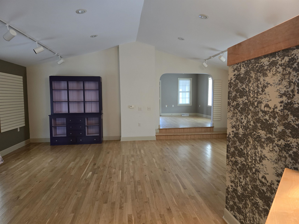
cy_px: 112
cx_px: 150
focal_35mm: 23
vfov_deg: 58.9
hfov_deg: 73.9
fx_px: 199
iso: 640
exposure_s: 1/60
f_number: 1.7
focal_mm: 6.3
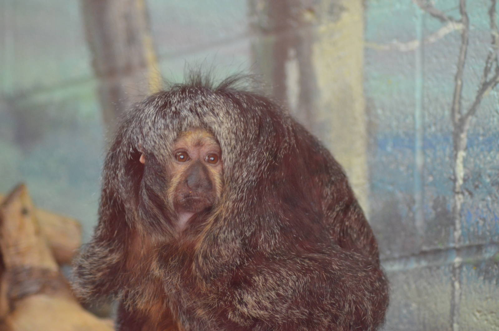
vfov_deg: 7.6
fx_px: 2490
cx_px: 250
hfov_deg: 11.4
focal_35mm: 180
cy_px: 166
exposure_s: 1/125
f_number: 4.2
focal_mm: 120
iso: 1600
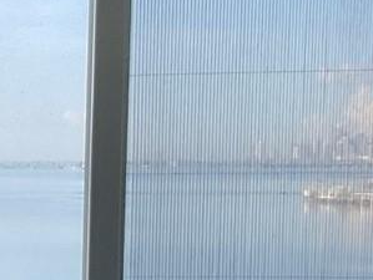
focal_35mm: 155
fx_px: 1672
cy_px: 302
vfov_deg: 9.5
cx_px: -289
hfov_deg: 11.8
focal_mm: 3
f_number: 1.8
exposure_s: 1/256
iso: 16
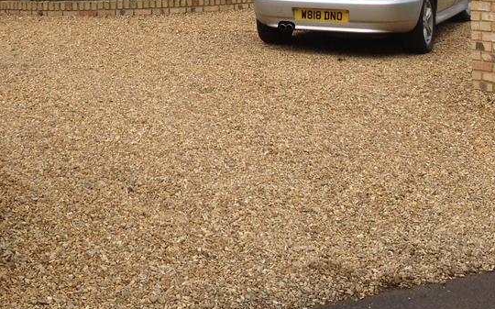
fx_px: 1187
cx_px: 204
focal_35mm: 88
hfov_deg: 23.5
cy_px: -62
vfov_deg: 14.4
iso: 50
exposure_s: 1/1453
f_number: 2.4
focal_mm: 4.28
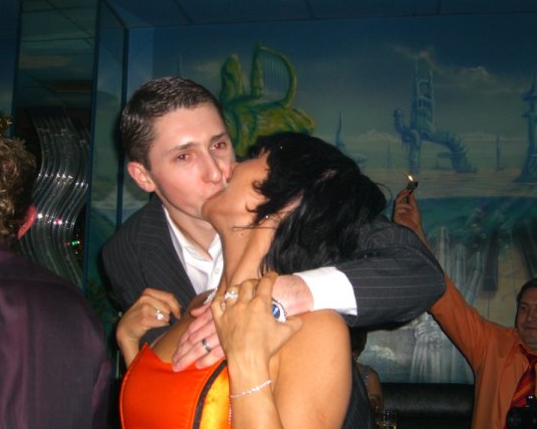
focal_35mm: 50
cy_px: 222
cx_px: 262
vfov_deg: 30.2
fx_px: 795
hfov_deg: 37.3
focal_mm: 9.5
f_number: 3.1
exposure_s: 1/60
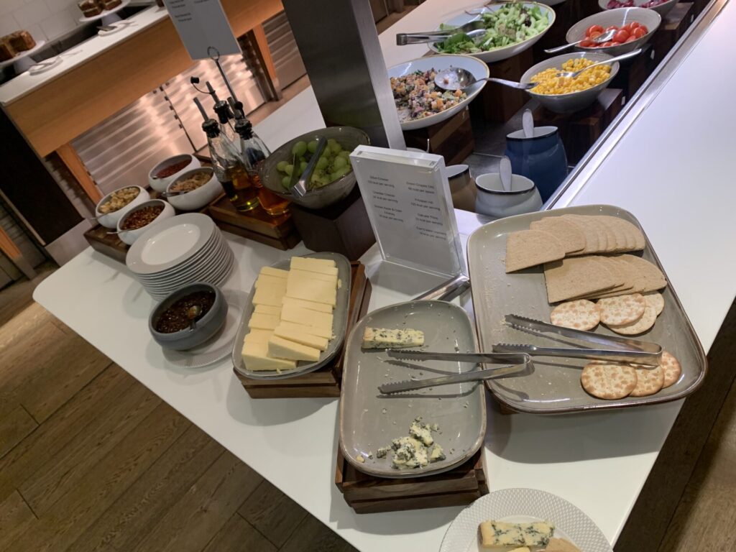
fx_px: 553
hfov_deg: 67.3
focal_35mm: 26
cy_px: 276
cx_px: 368
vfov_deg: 53.1
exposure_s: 1/50
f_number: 1.8
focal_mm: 4.25
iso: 160
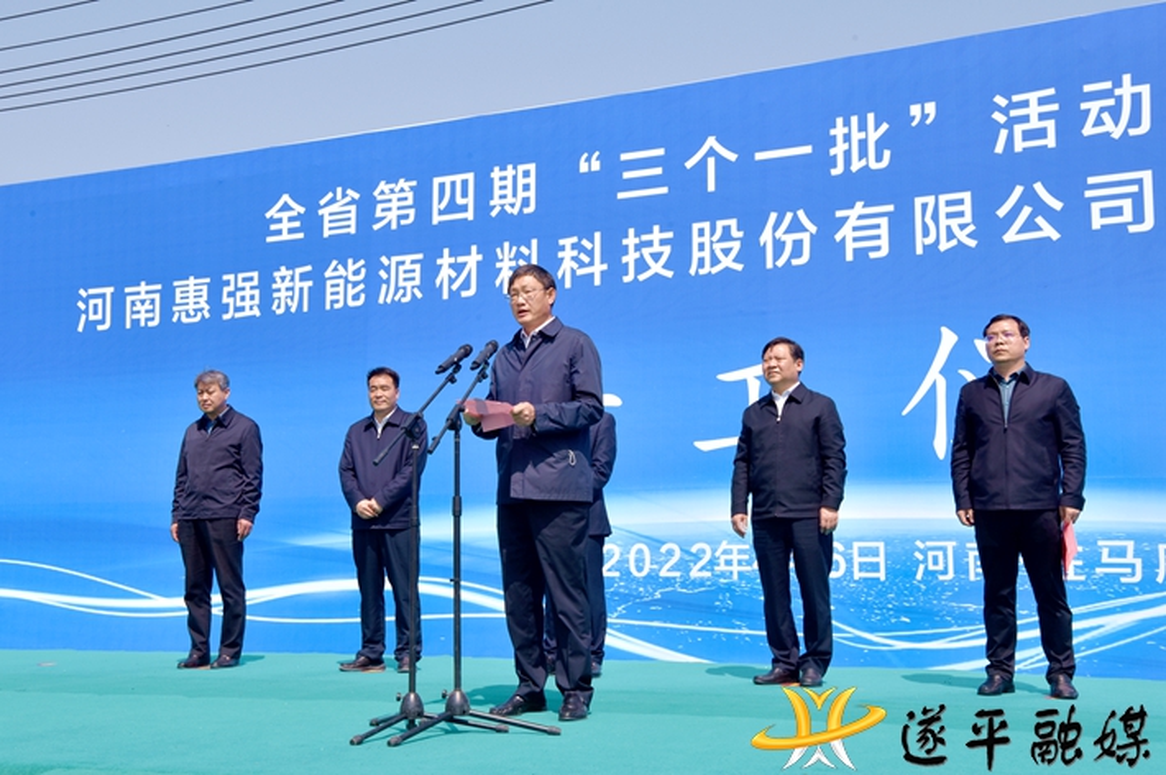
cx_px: 583
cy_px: 388
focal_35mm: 44
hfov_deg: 44.5
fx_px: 1424
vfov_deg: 30.5
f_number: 16
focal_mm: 44
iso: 400
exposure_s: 1/800
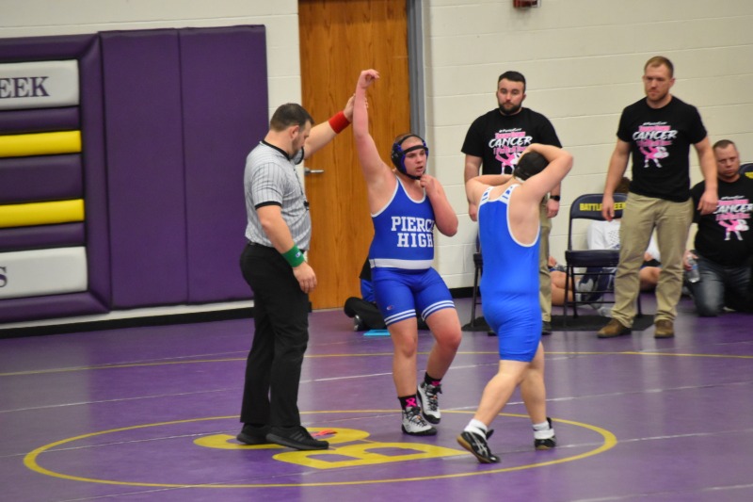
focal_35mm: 248
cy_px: 251
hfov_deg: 8.3
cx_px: 376
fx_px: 5175
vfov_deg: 5.5
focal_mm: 165
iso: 3200
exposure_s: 1/125
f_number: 5.3
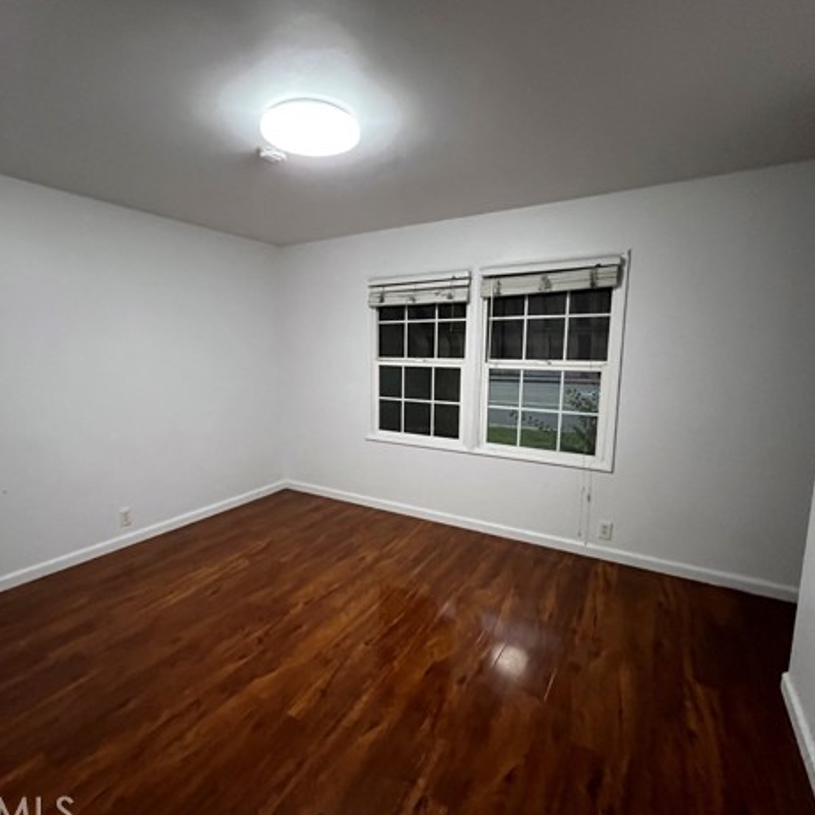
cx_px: 377
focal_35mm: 16
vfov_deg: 87.4
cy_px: 413
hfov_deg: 87.3
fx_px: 426
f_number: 1.8
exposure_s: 1/60
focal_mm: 1.57
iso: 800
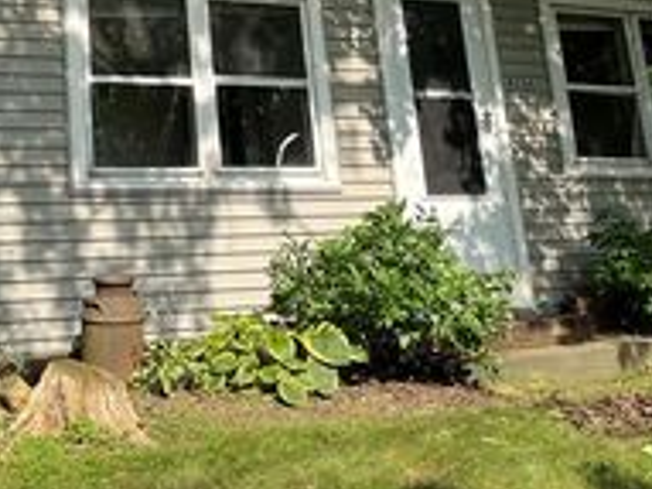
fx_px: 1280
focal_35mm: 68
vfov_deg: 20.2
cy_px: -101
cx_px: 130
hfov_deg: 28.0
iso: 50
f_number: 1.6
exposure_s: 1/1802
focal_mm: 5.1
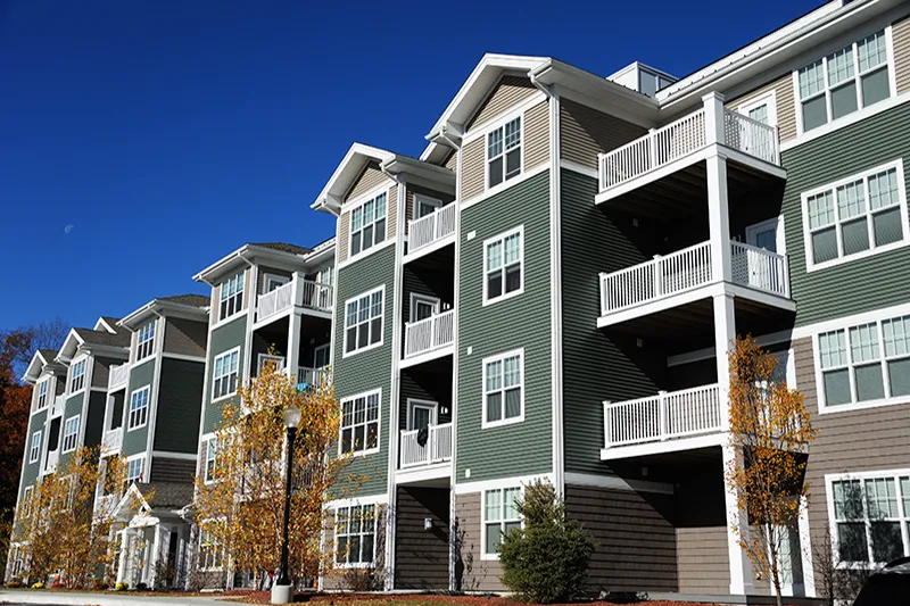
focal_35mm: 42
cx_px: 455
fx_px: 1061
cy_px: 303
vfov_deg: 31.9
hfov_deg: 46.4
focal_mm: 42
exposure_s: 1/2000
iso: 320
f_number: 7.1
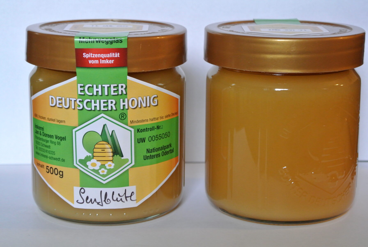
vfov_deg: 16.9
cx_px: 184
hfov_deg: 25.0
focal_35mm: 81
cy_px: 124
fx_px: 829
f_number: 5.6
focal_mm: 30
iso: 800
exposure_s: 1/13
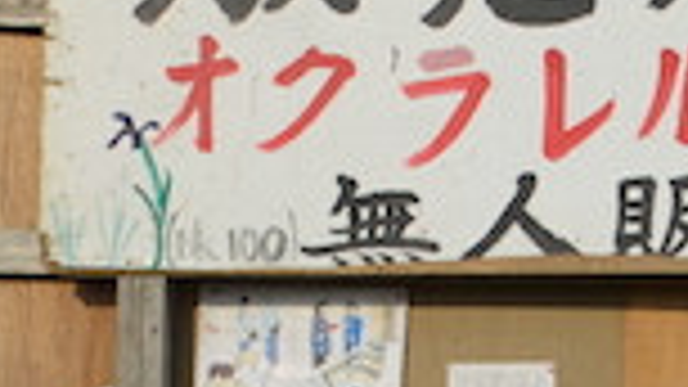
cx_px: 805
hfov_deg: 15.6
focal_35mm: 133
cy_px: -70
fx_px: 2426
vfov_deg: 9.0
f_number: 9
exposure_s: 1/320
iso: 100
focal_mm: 18
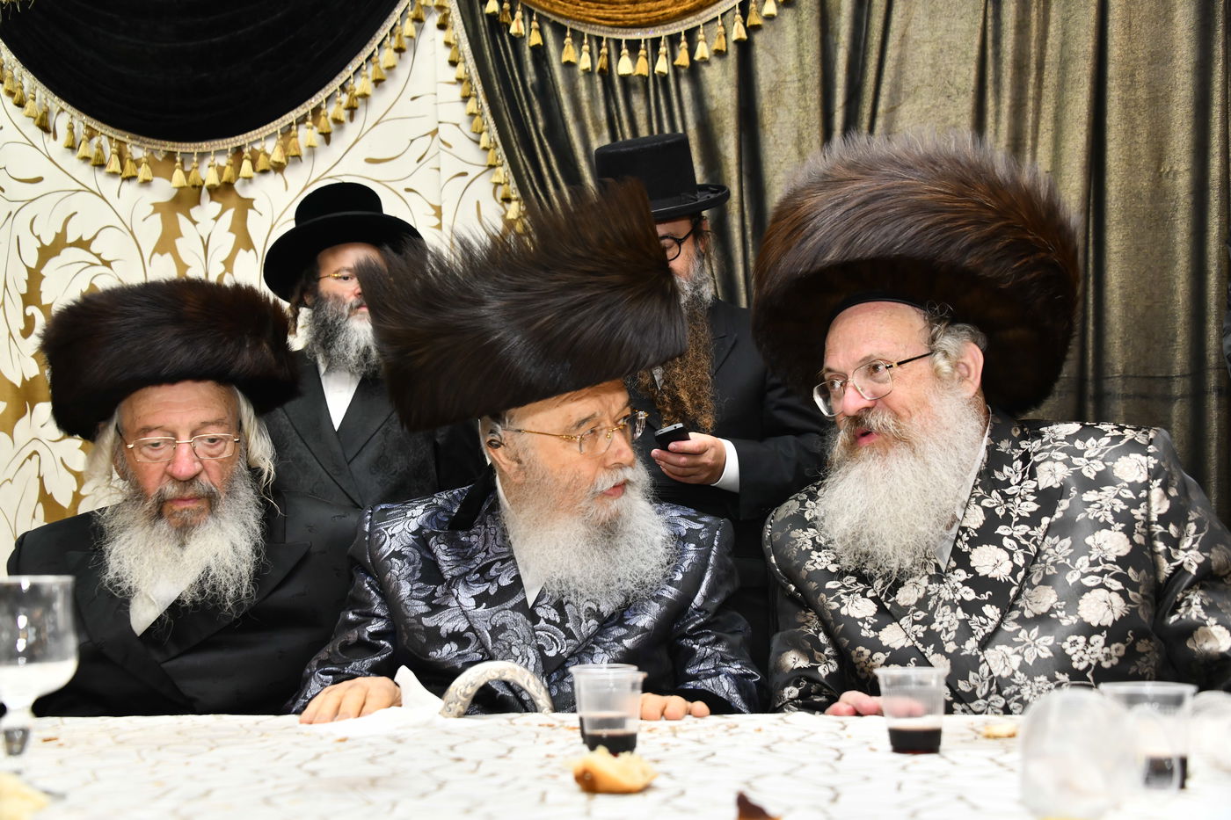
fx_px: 1436
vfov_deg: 31.9
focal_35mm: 42
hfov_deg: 46.4
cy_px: 410
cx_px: 616
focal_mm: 42
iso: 800
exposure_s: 1/160
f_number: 5.6
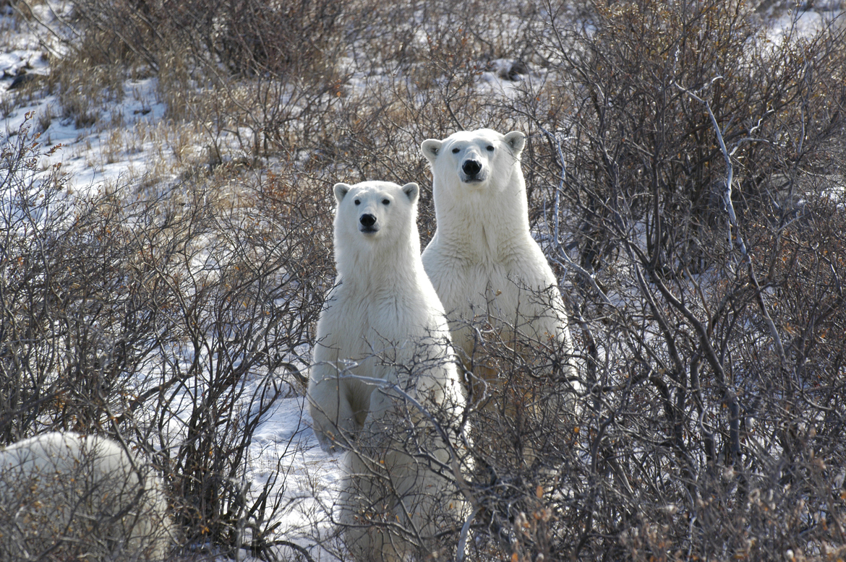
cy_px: 281
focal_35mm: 315
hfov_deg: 6.5
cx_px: 423
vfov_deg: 4.4
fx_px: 7396
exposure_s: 1/500
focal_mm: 210
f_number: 7.1
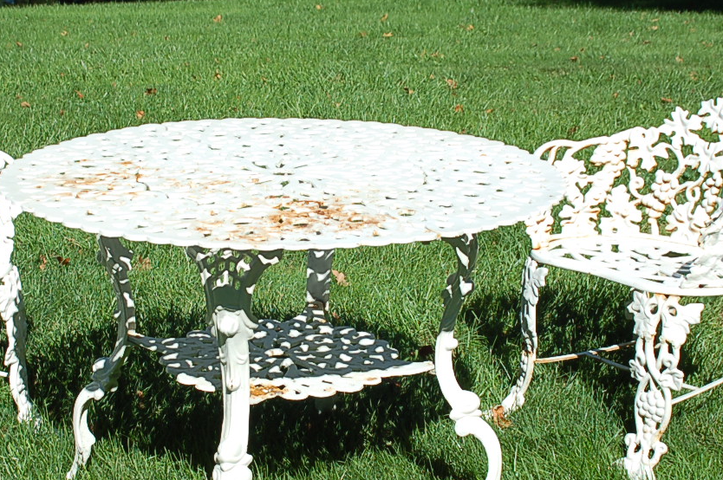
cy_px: 251
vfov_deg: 14.8
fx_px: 1845
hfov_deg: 22.1
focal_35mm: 92
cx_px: 296
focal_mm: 34
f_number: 10
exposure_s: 1/400
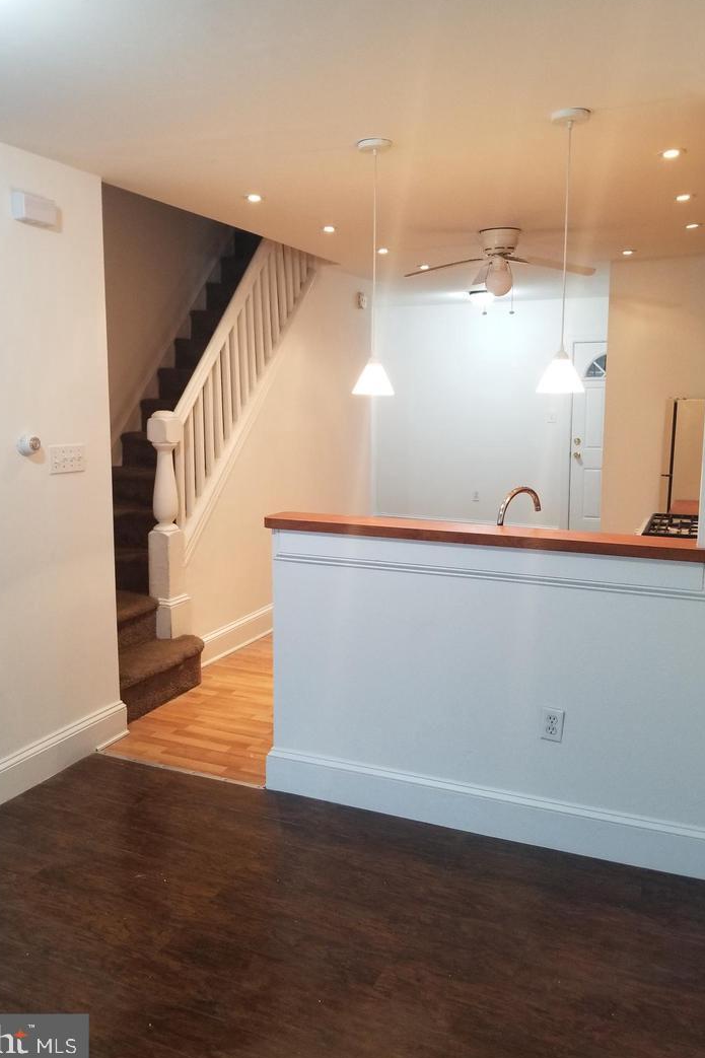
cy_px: 524
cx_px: 322
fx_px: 823
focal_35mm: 28
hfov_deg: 46.3
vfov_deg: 65.5
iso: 200
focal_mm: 4.25
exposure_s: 1/40
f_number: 1.7
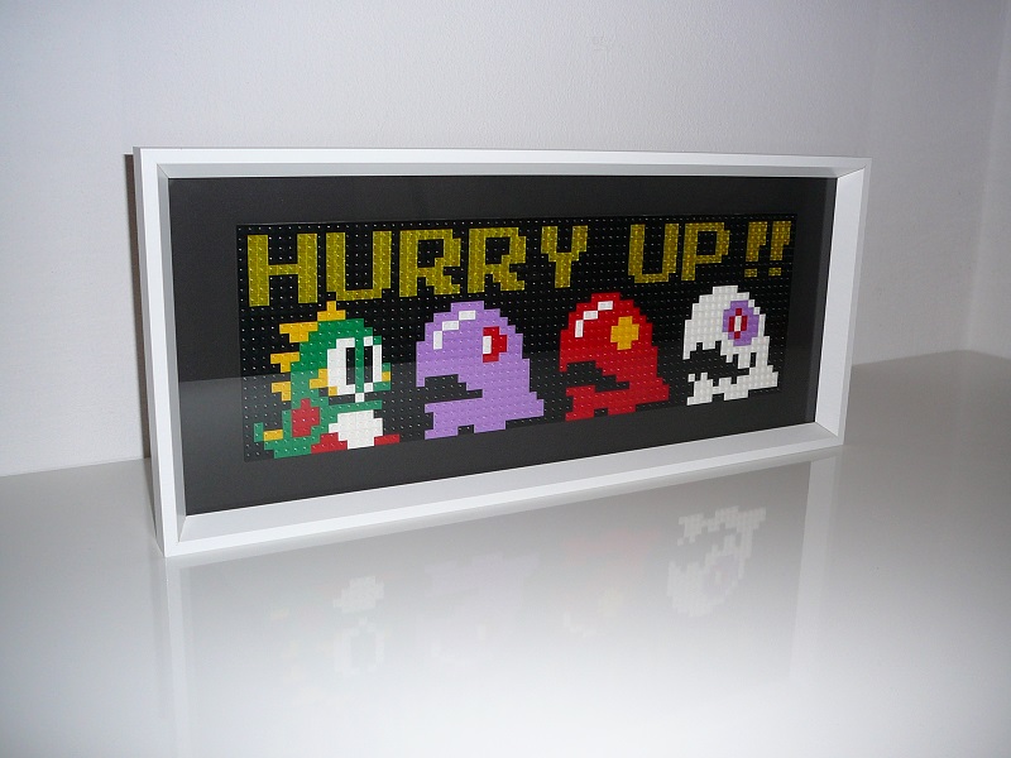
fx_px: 1022
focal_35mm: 35
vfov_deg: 40.7
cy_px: 379
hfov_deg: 52.6
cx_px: 506
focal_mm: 5.2
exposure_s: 1/30
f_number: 2.8
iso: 100
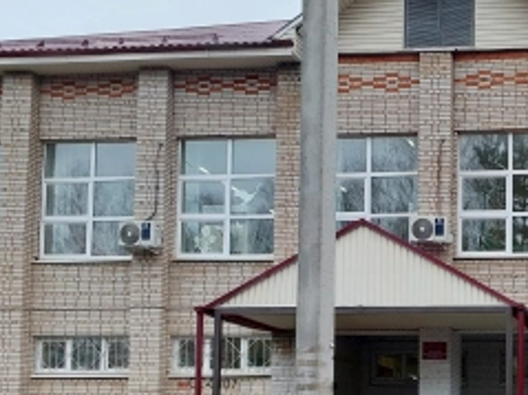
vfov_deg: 23.4
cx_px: 585
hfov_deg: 29.0
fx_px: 915
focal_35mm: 60
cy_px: 393
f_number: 1.8
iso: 40
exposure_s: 1/100
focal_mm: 5.06
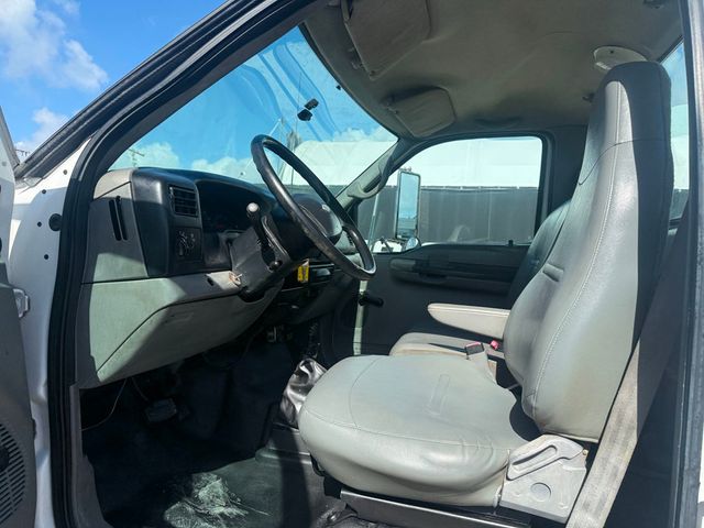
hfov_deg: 71.6
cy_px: 264
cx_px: 352
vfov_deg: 56.8
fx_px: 488
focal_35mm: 24
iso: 100
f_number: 1.78
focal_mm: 6.76
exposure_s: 1/4673
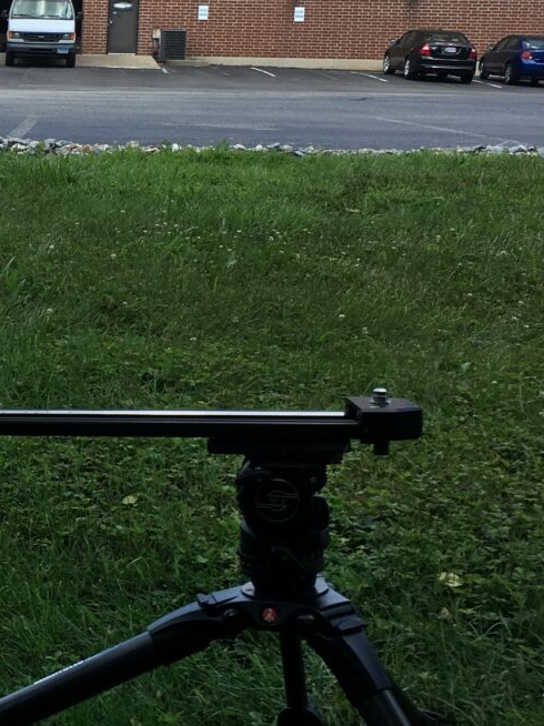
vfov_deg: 27.3
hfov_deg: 19.5
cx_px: -103
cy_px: 283
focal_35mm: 71
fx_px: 1489
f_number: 2.2
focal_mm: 4.15
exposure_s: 1/801
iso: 25
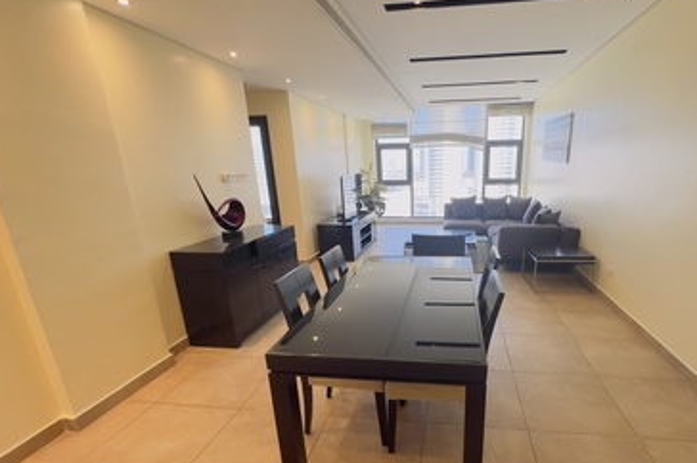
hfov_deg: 92.3
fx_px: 329
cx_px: 413
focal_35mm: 17
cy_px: 269
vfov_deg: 69.9
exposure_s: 1/99
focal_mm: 1.57
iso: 80
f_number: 1.8
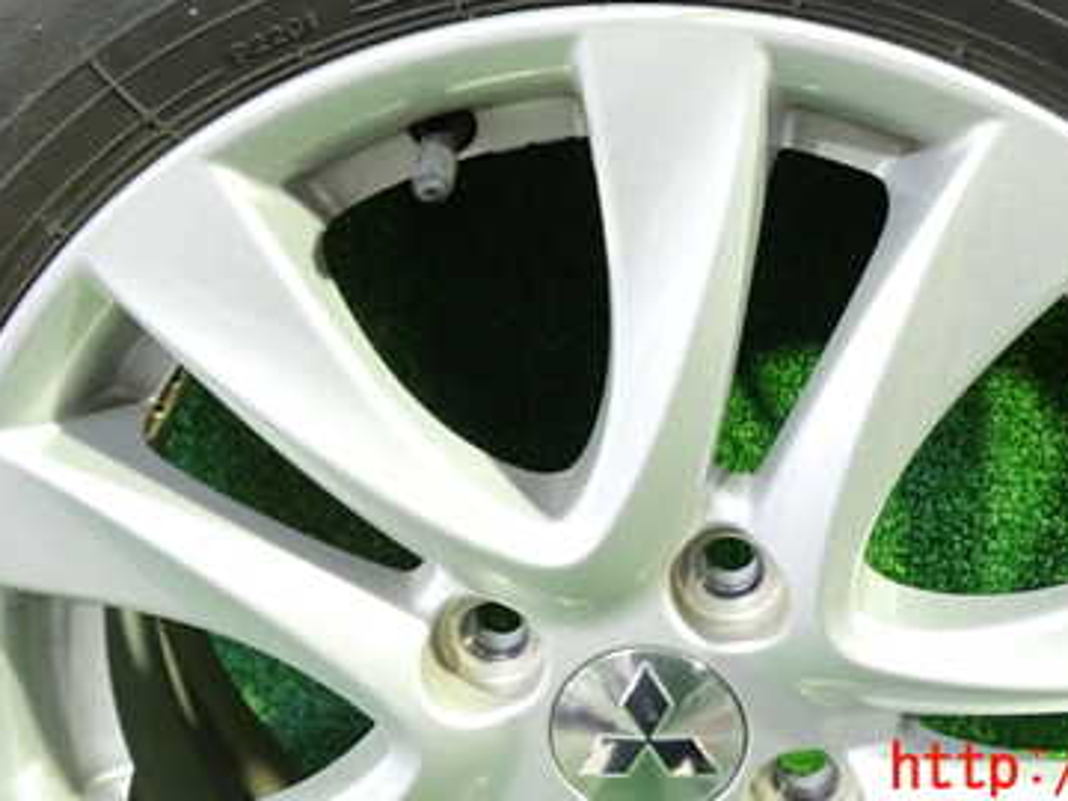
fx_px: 1543
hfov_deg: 37.9
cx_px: 670
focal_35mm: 50
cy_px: 139
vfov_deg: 28.4
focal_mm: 5.4
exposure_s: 1/20
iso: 800
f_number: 2.3
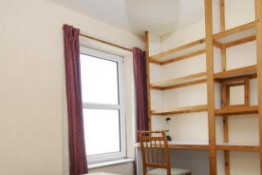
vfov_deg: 41.2
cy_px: 129
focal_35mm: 31
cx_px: 143
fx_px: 226
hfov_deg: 60.2
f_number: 4.5
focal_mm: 12
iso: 200
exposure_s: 1/125
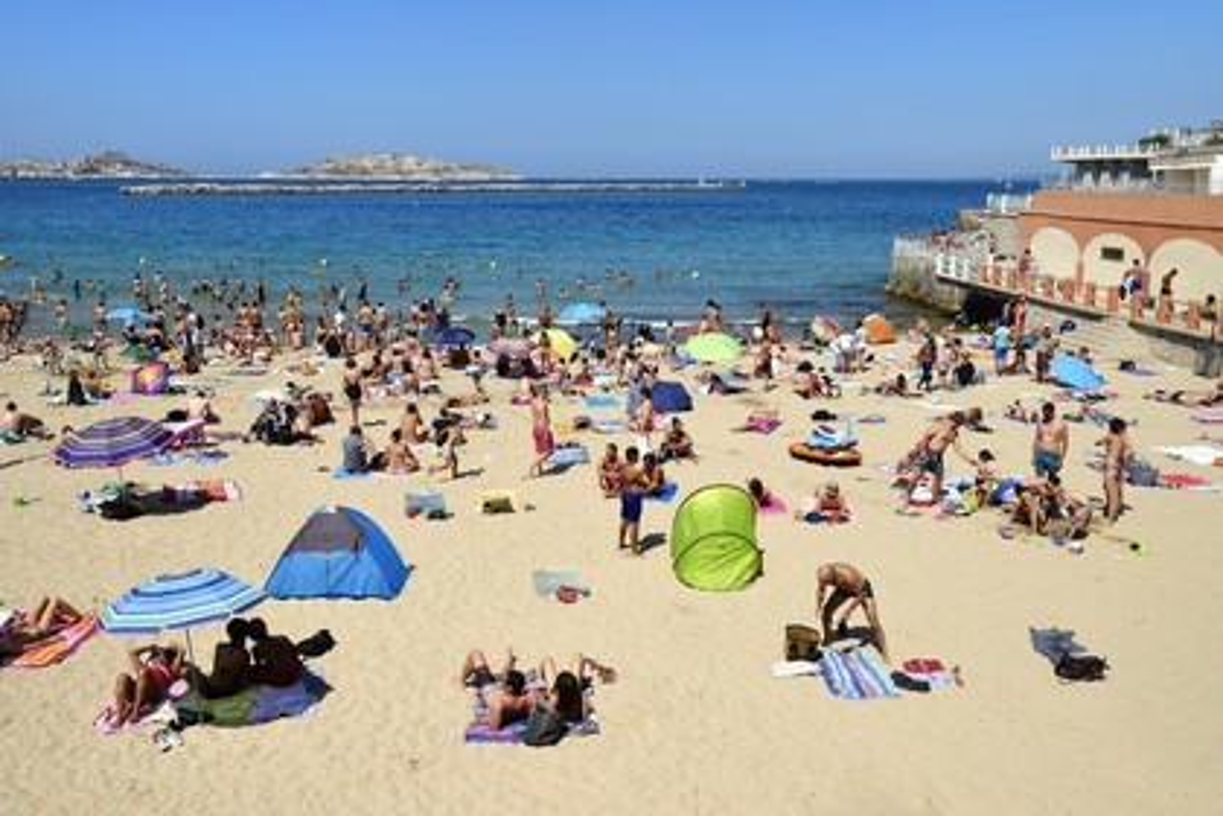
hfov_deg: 55.8
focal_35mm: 34
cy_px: 408
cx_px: 612
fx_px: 1155
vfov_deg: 38.9
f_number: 14
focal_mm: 34
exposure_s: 1/320
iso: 200
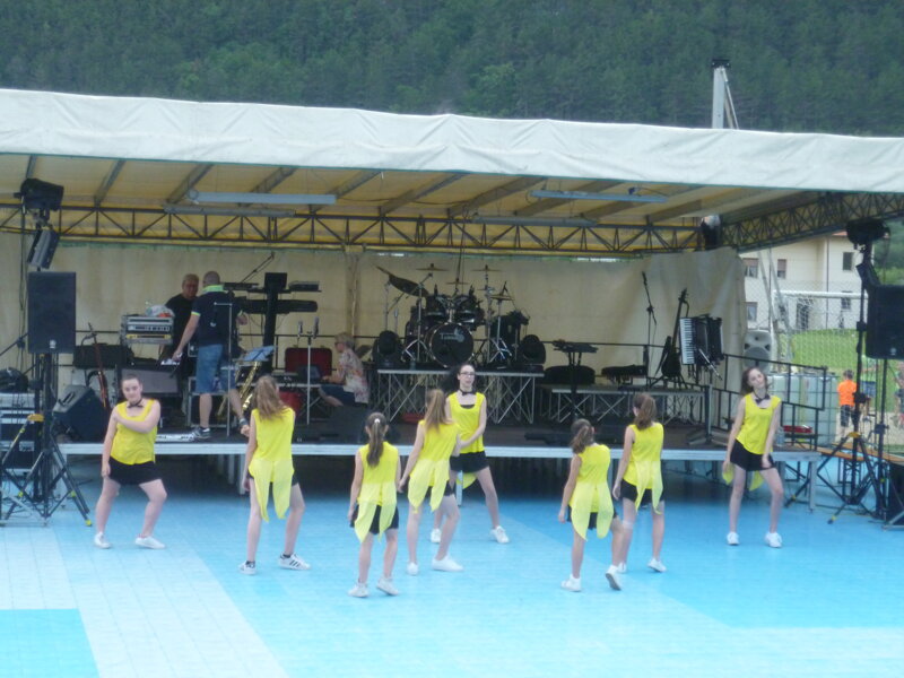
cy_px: 339
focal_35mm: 82
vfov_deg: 18.0
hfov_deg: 23.8
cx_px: 452
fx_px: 2141
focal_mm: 14.7
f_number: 4.9
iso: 400
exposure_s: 1/100
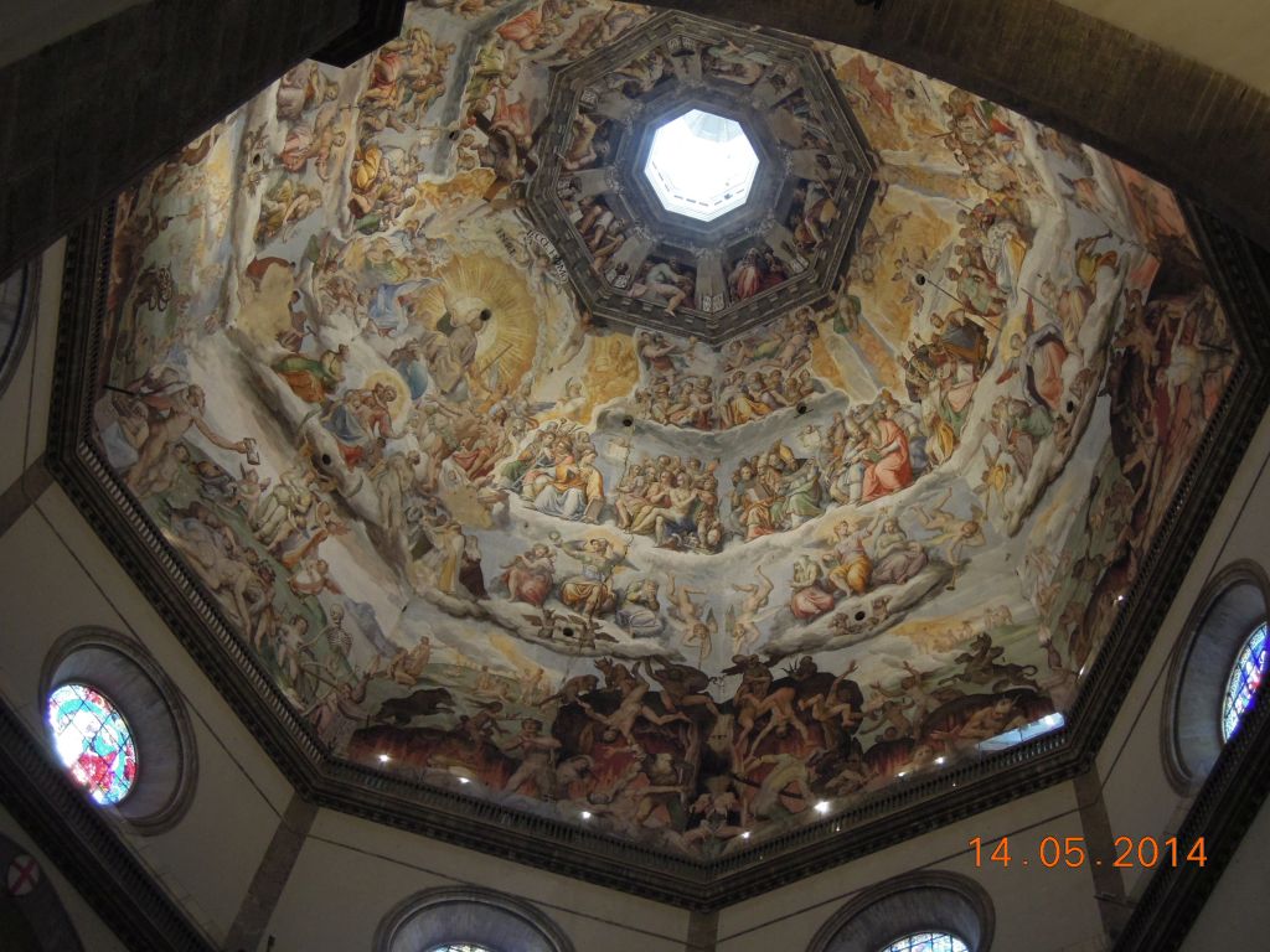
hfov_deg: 42.1
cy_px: 476
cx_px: 635
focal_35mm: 45
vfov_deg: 32.2
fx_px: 1651
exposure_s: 1/13
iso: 400
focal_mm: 8.1
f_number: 3.5
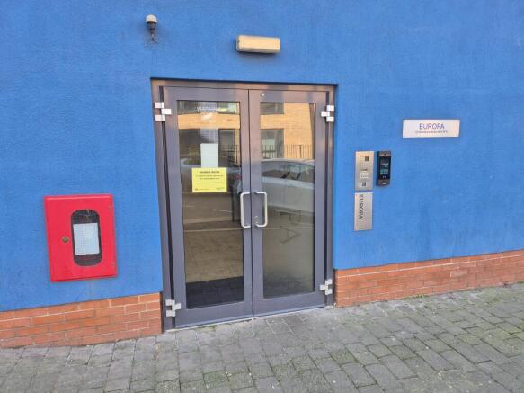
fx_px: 348
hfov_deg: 73.9
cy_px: 196
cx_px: 262
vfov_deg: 58.9
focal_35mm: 23
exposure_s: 1/180
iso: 64
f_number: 1.8
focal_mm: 5.4
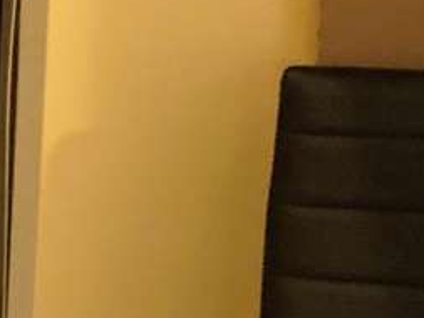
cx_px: -546
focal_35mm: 166
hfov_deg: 10.5
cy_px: -208
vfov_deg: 8.7
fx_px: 2034
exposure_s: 1/5
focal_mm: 4
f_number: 1.8
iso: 100
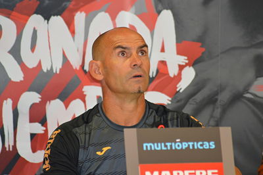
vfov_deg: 5.4
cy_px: 88
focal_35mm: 255
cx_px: 132
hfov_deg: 8.1
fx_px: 1861
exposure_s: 1/60
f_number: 4.5
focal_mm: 170
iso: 1000
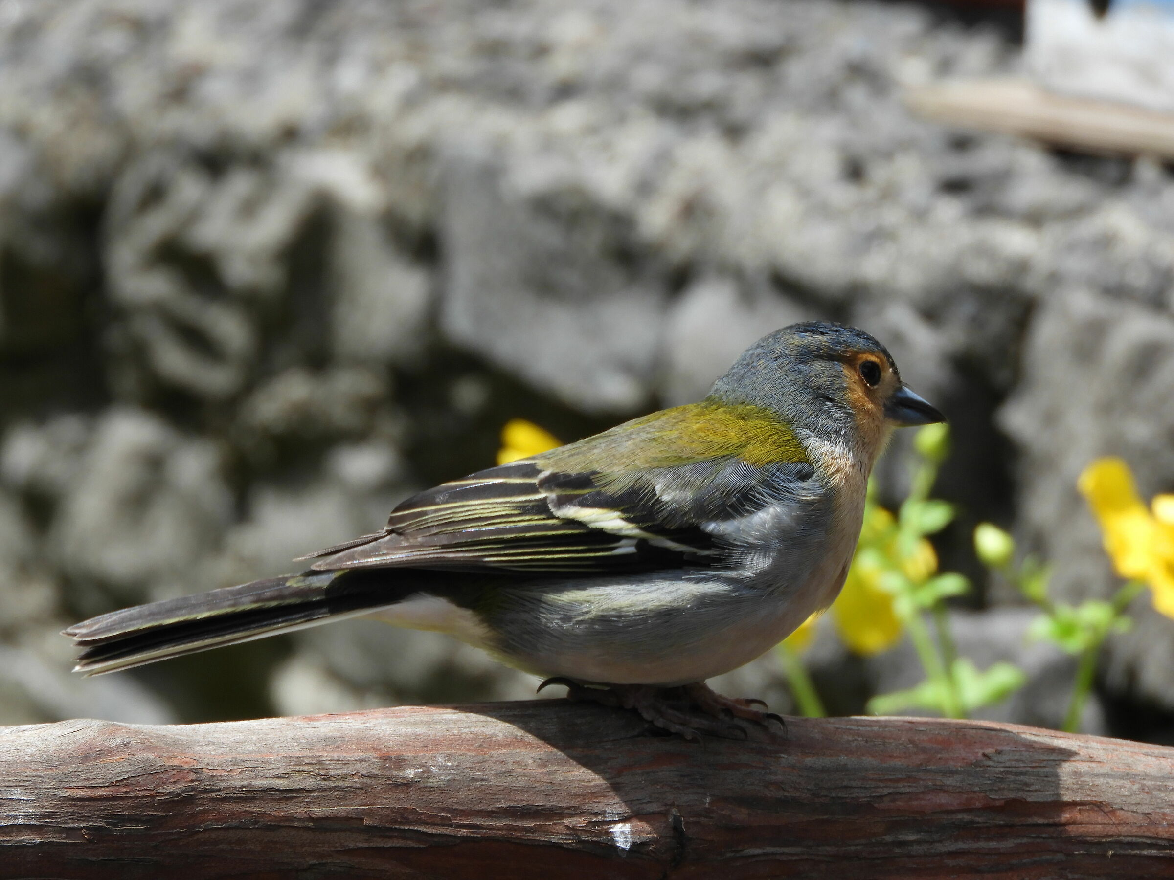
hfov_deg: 6.0
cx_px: 587
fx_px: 11192
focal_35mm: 330
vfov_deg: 4.5
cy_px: 440
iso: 100
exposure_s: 1/400
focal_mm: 59.1
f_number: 5.5
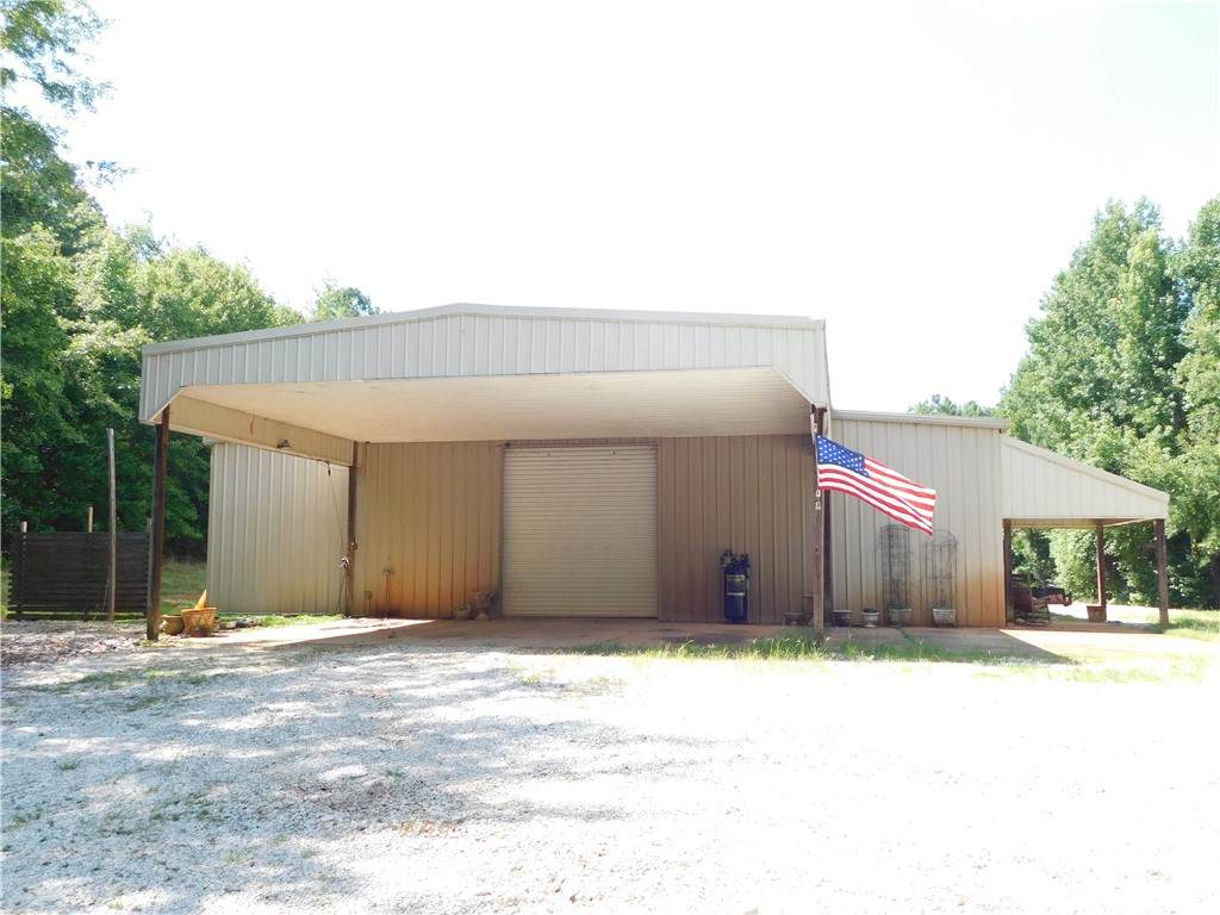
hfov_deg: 60.0
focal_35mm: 30
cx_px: 610
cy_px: 458
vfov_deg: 46.8
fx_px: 1057
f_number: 3.2
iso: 125
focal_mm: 5.3
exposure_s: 1/250
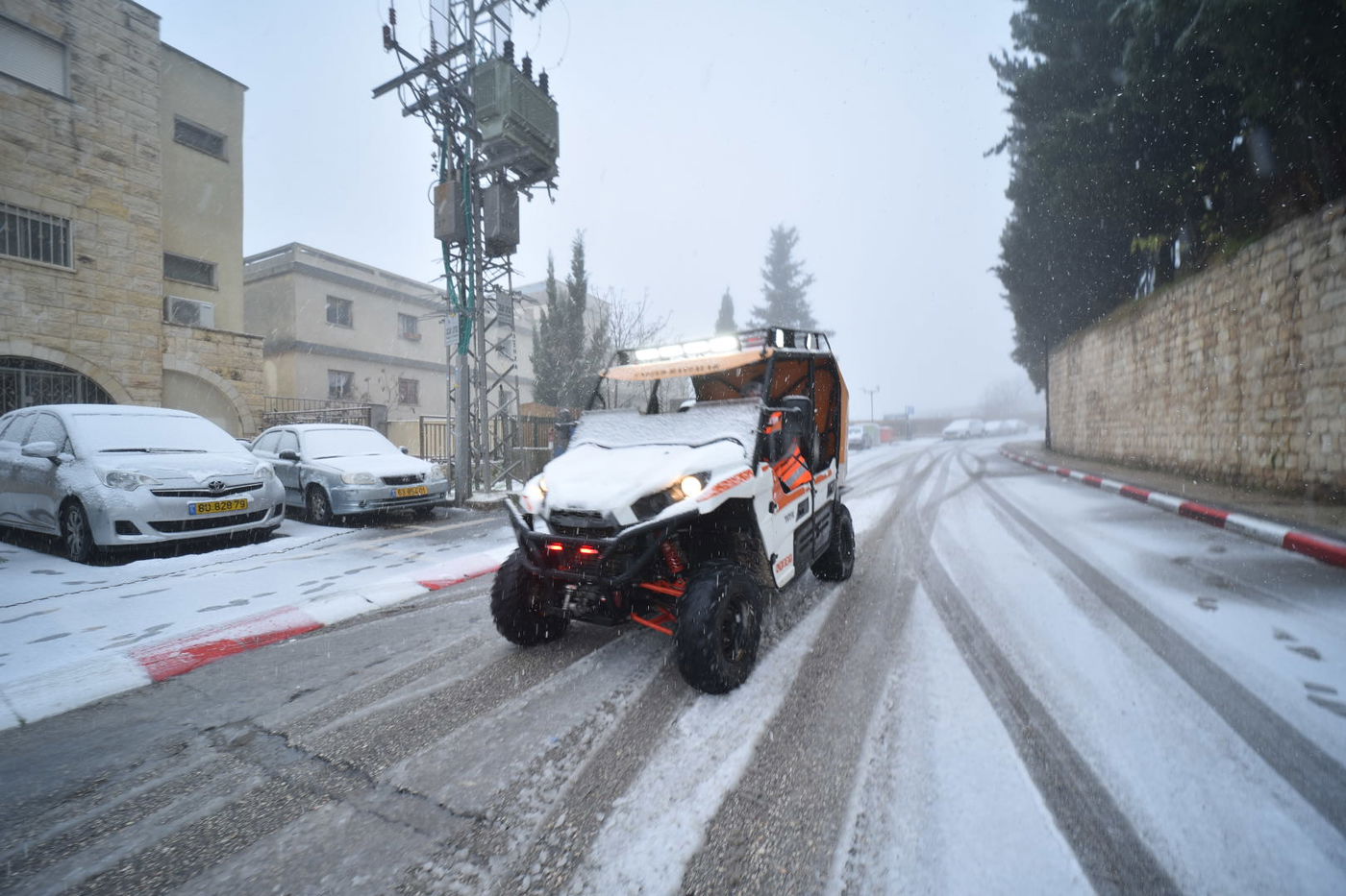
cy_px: 448
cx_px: 673
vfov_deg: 81.2
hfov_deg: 104.3
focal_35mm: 14
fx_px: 523
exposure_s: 1/160
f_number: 2.8
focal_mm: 14
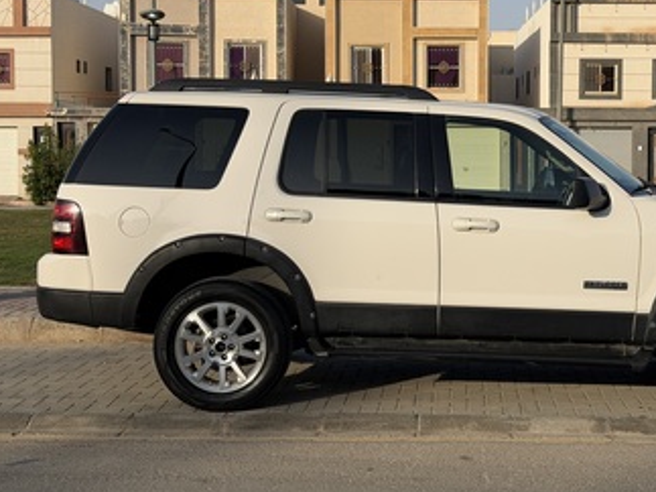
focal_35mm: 68
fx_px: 1288
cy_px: 196
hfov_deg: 28.3
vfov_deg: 21.6
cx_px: 454
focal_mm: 6.76
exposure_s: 1/5208
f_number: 1.78
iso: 64
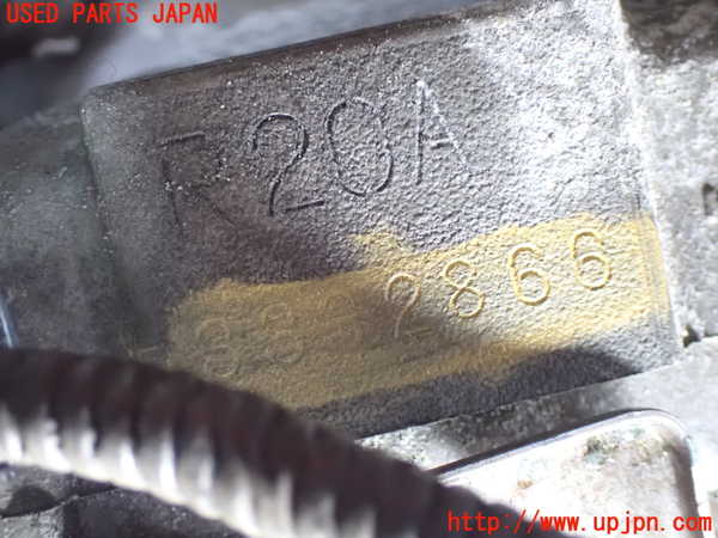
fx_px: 1037
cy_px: 269
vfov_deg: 29.1
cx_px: 359
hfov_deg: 38.2
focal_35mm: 50
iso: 1600
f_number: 3.2
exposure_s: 1/40
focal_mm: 9.01
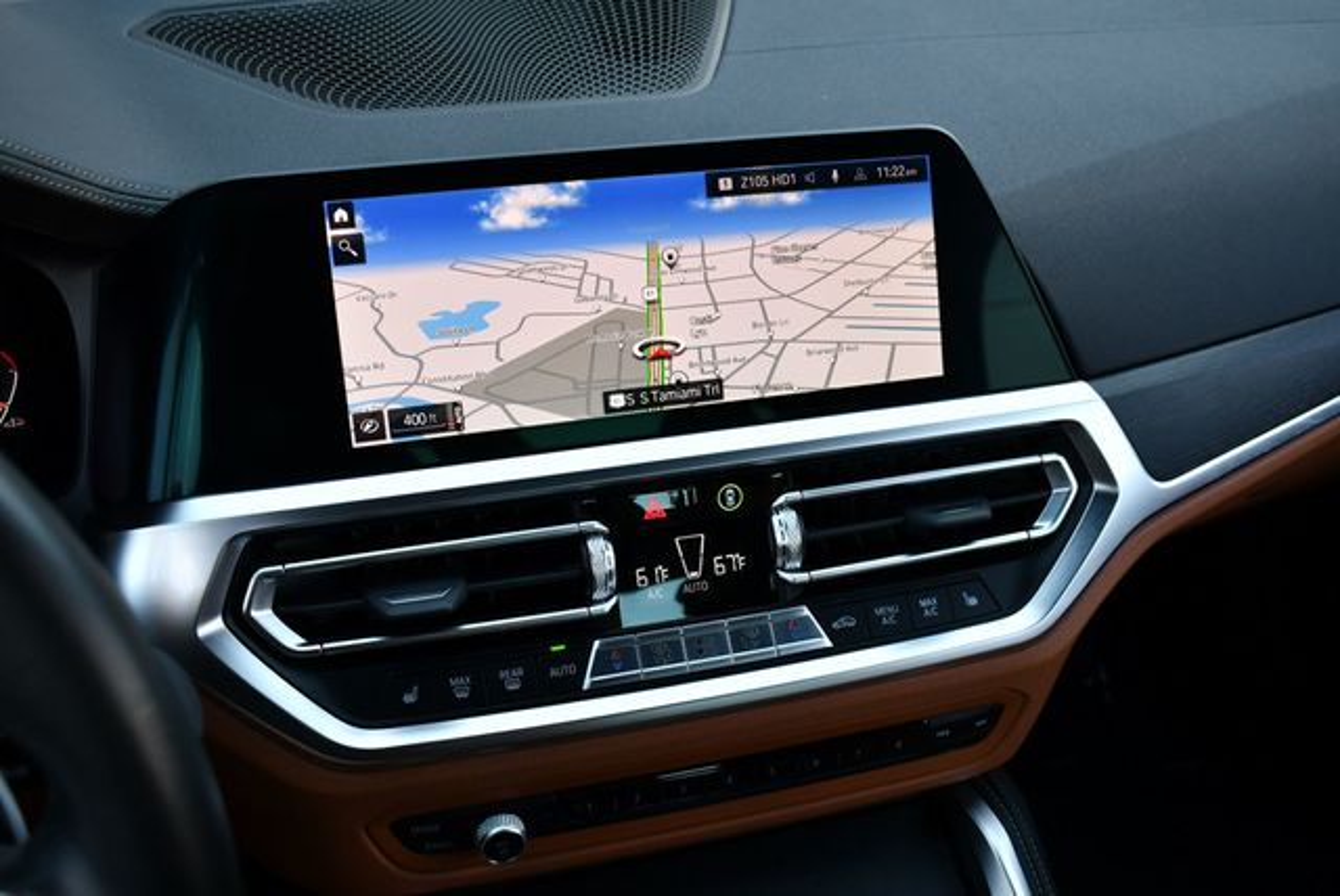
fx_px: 1341
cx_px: 670
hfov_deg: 53.1
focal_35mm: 36
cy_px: 448
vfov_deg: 36.9
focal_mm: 18
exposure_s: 1/250
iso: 400
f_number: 4
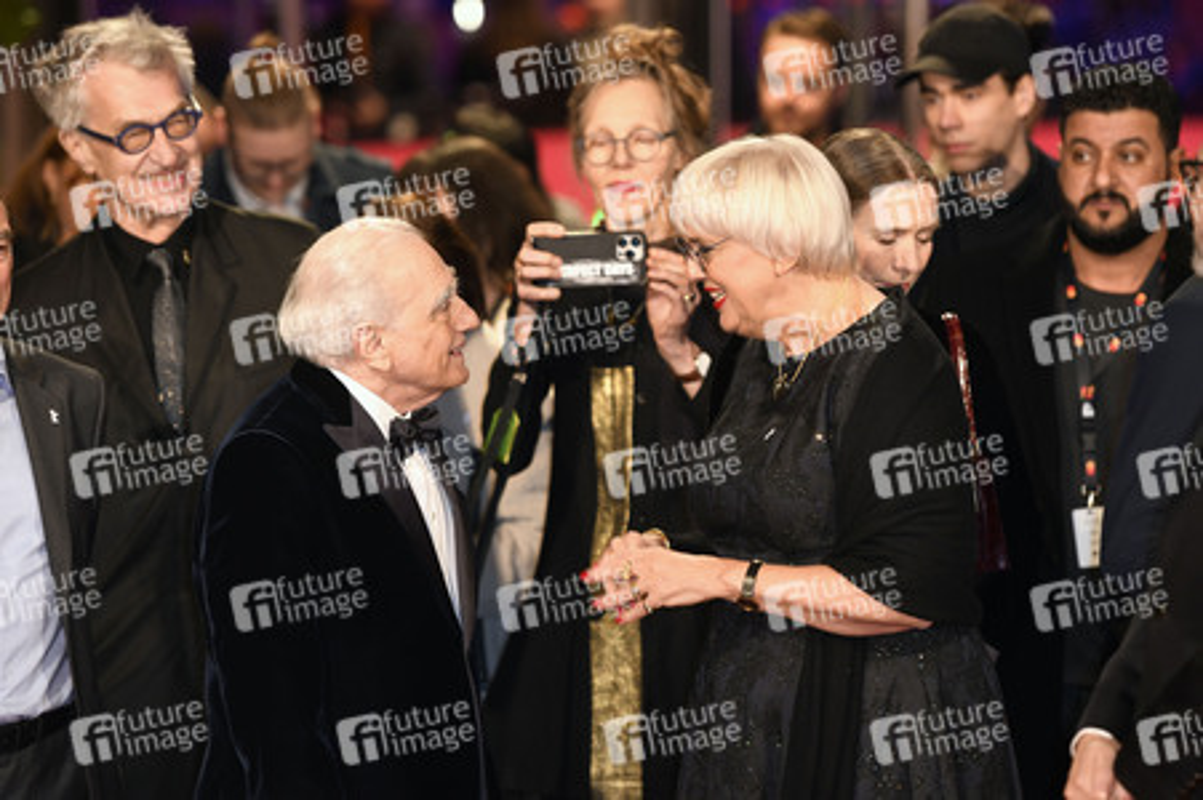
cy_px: 400
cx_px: 602
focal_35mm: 175
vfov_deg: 7.8
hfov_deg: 11.8
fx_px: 5843
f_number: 3.5
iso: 1250
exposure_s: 1/200
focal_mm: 175
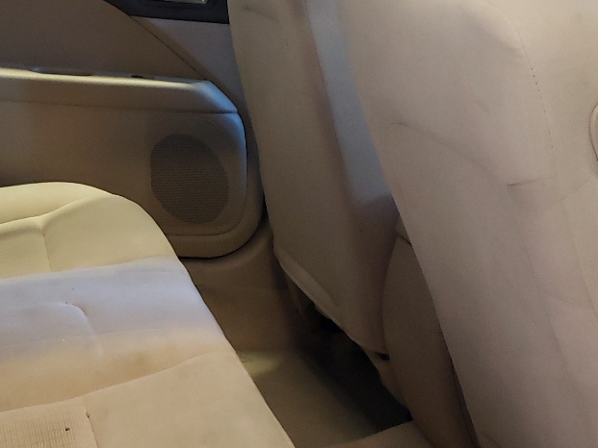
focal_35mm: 67
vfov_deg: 21.9
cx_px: 144
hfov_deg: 28.5
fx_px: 1158
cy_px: 256
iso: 257
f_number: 1.5
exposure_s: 1/60.2
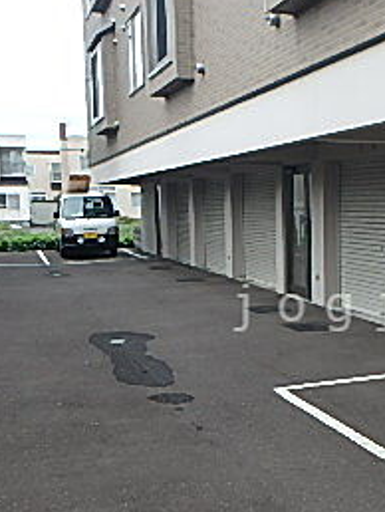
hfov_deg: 26.8
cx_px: 369
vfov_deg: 36.6
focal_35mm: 52
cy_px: 308
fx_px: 770
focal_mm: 3.7
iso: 125
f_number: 3.5
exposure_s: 1/250
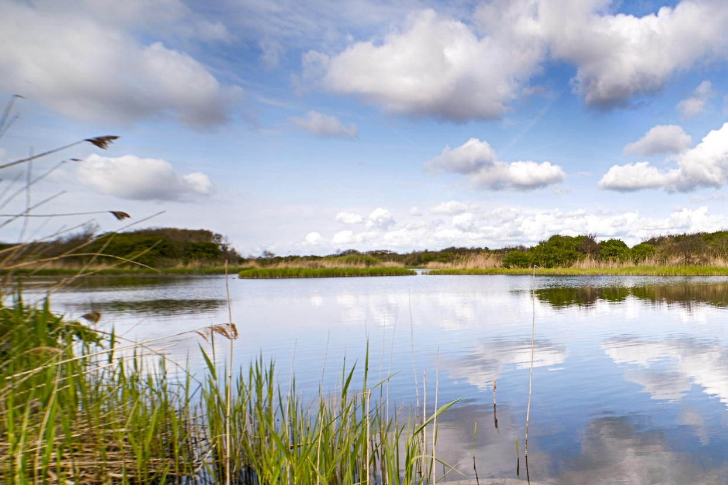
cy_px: 318
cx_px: 650
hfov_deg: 58.1
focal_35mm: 27
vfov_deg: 47.3
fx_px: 546
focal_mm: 14
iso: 100
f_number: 11
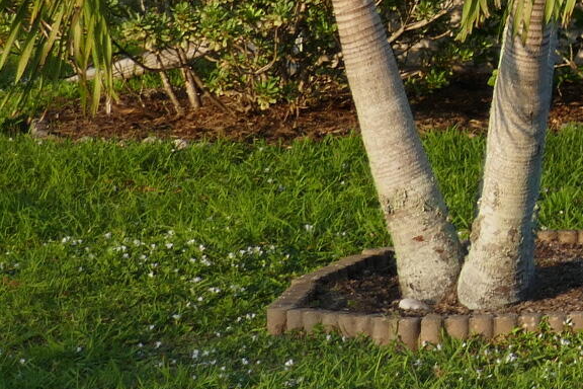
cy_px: -123
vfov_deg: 7.2
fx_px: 3077
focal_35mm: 190
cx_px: 1384
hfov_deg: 9.6
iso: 125
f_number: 3.7
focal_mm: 14.5
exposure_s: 1/400
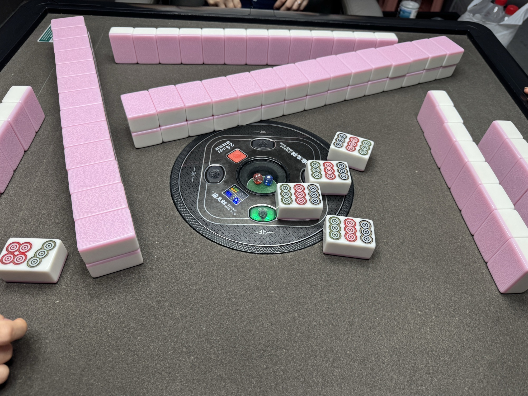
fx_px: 366
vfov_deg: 56.8
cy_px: 198
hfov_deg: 71.6
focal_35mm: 24
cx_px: 264
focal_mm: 6.76
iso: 80
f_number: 1.78
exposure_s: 1/100
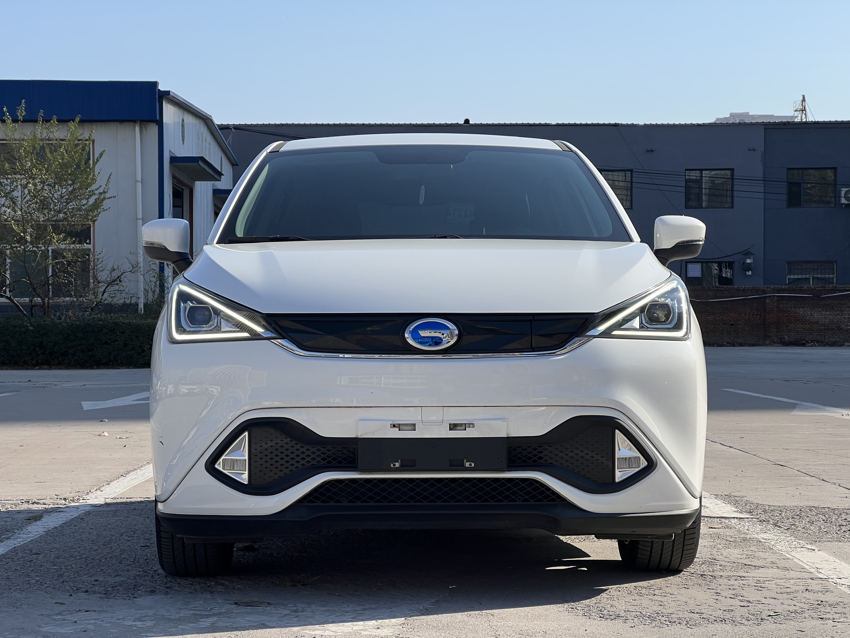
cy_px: 319
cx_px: 425
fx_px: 1891
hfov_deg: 25.3
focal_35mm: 77
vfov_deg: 19.1
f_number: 2.8
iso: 32
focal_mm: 9
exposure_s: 1/742
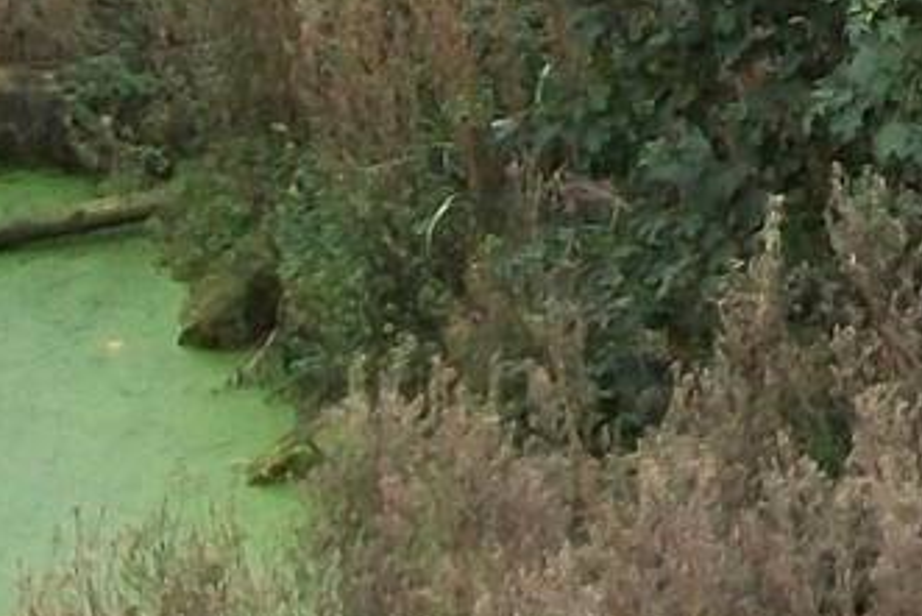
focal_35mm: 161
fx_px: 4125
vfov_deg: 8.0
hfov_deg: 11.7
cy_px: -769
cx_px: 1680
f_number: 2.9
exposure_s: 1/500
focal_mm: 5.7
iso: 250
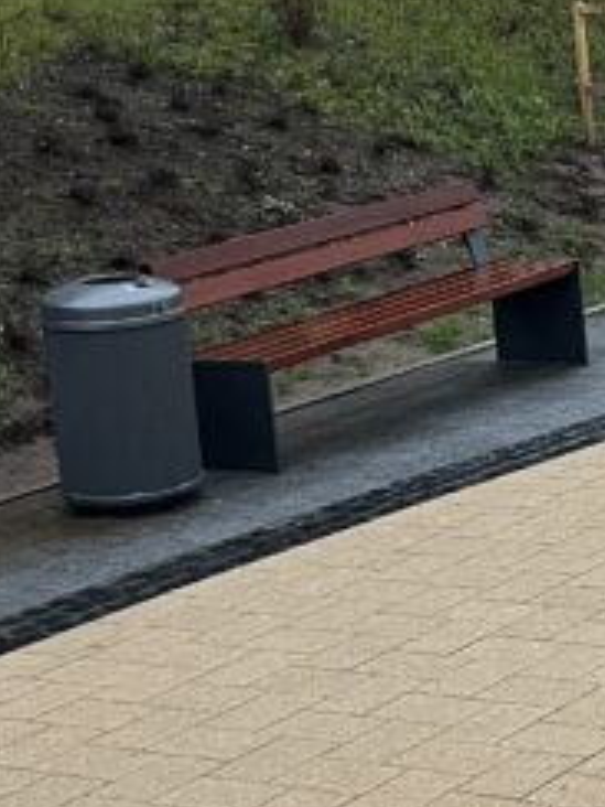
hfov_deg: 12.4
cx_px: 1094
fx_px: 2540
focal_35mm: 109
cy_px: 380
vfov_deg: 18.0
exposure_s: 1/60
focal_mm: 5.7
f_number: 1.5
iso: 160
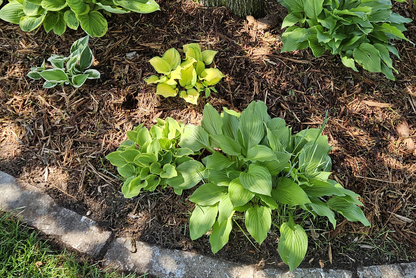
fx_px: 508
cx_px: 218
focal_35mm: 44
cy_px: 109
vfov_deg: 30.4
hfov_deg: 44.5
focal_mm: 5.4
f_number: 1.8
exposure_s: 1/237
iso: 25
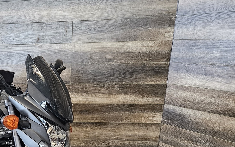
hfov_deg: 37.5
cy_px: 172
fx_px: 327
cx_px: 33
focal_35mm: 51
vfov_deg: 23.4
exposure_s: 1/60
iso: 500
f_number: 1.8
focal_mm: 5.4
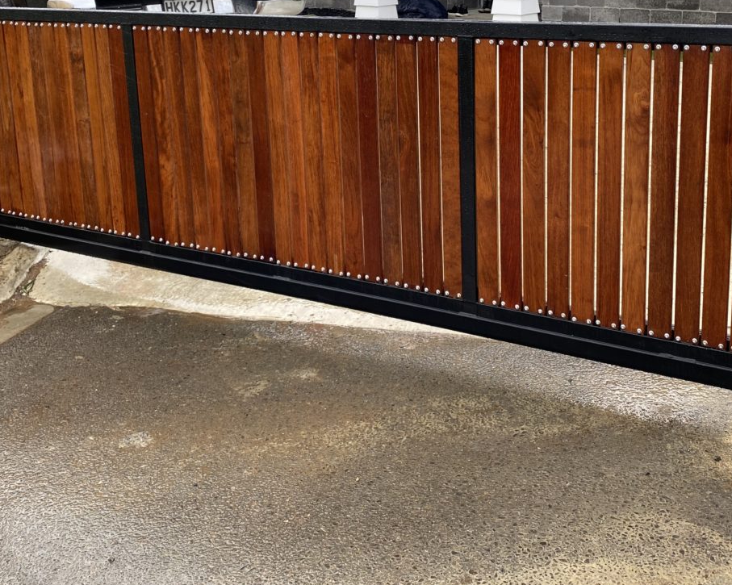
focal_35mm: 43
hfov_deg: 42.9
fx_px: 931
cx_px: 400
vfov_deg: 34.0
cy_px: 131
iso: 32
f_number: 1.8
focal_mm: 4.25
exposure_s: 1/140
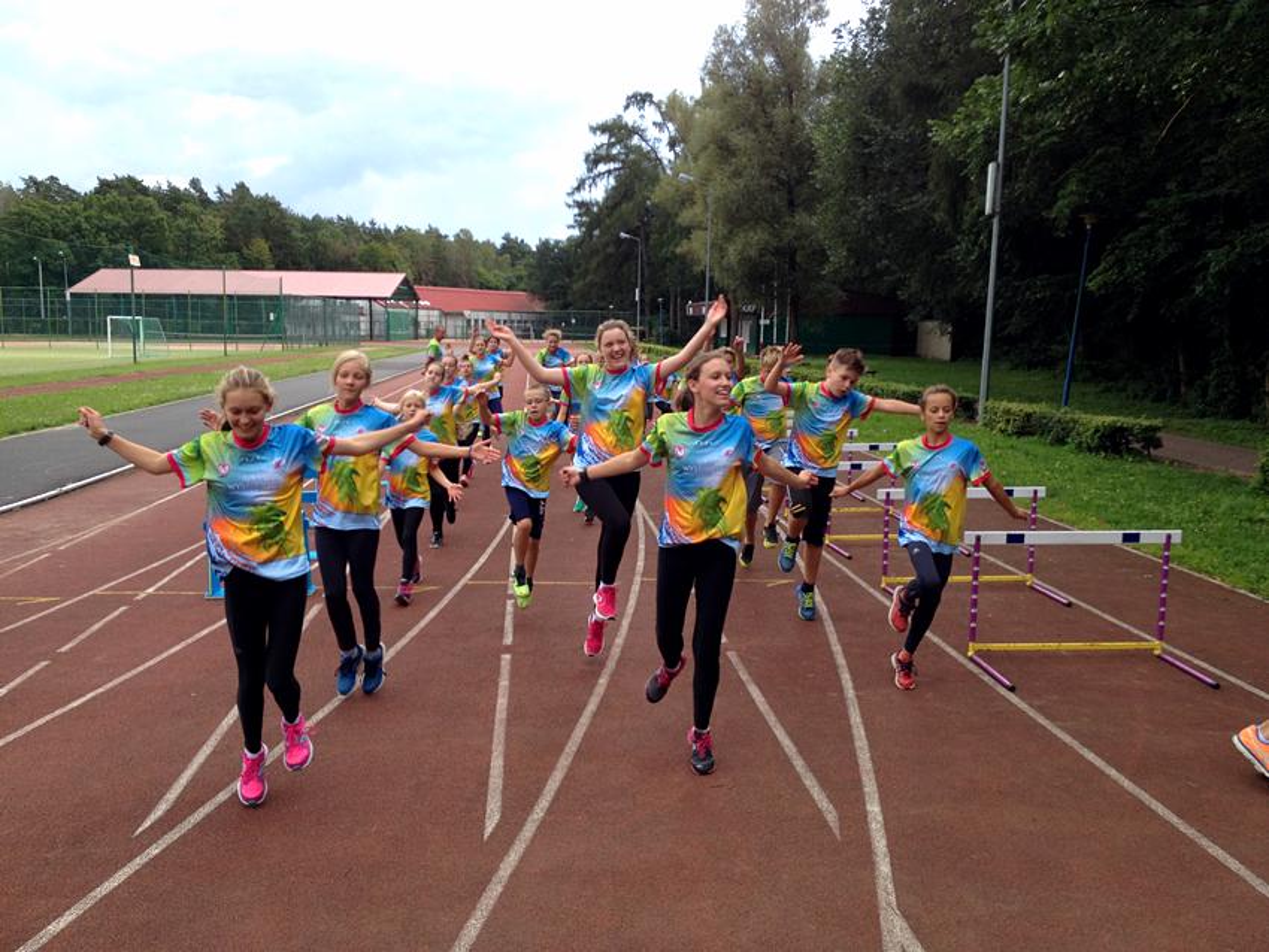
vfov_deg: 40.7
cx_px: 634
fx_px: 1283
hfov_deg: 52.6
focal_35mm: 35
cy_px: 476
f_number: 2.4
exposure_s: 1/497
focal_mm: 4.28
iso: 50
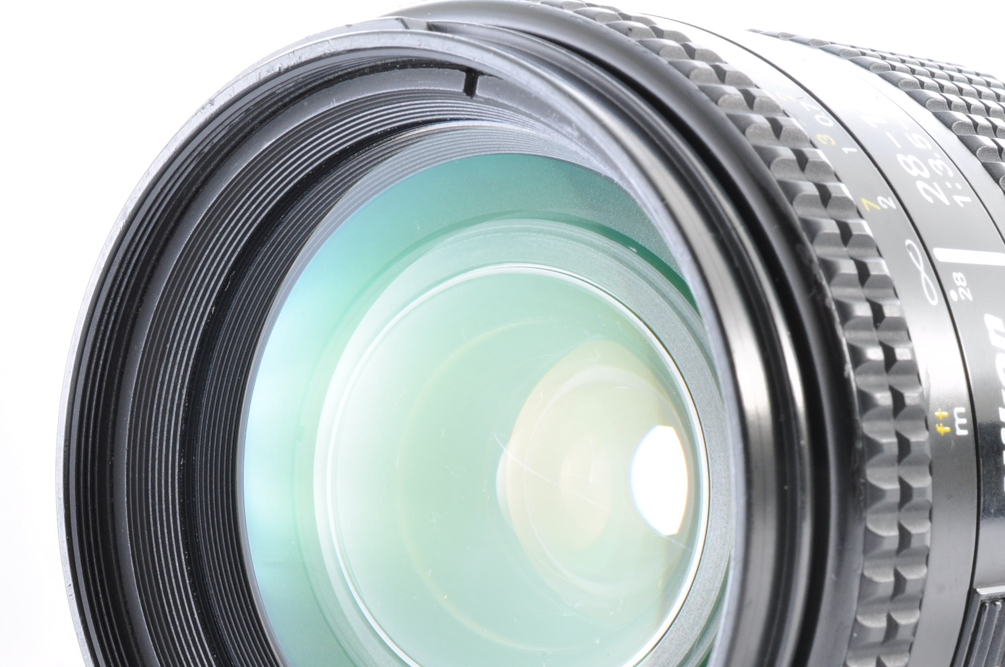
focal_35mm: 92
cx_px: 649
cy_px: 497
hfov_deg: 22.1
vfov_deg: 14.8
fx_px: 2565
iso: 200
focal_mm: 40
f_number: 22
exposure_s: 1/200
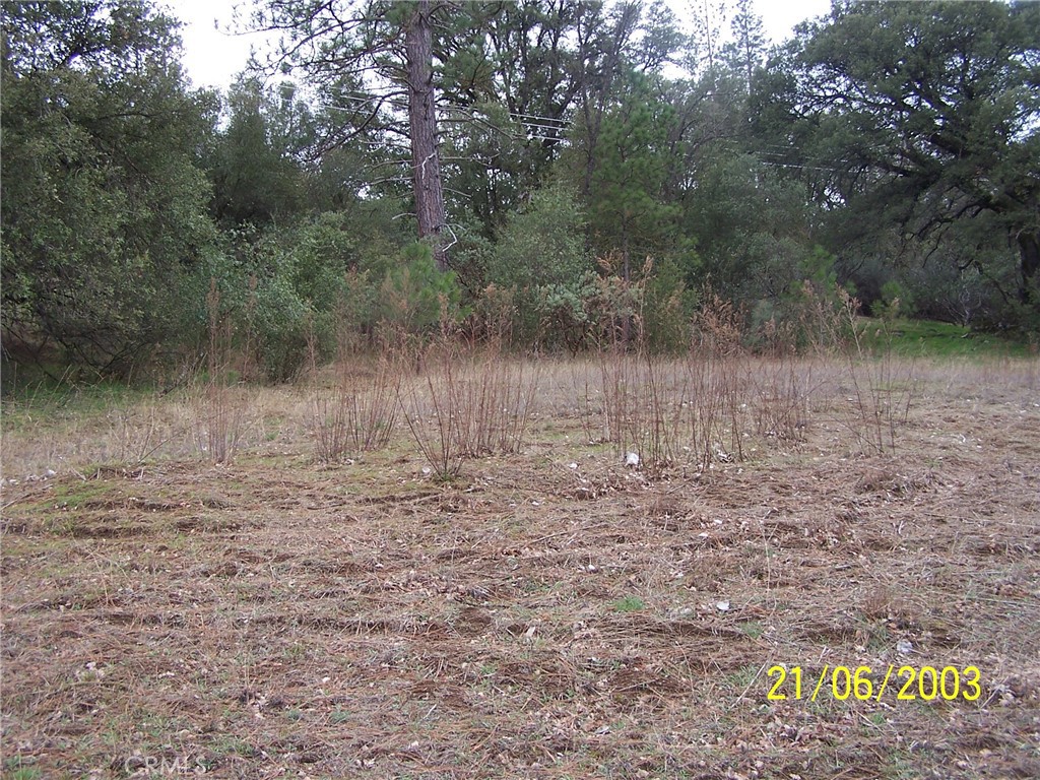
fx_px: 1142
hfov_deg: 49.0
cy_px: 390
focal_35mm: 38
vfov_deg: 37.7
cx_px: 520
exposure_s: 1/125
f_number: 2.8
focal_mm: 6.3
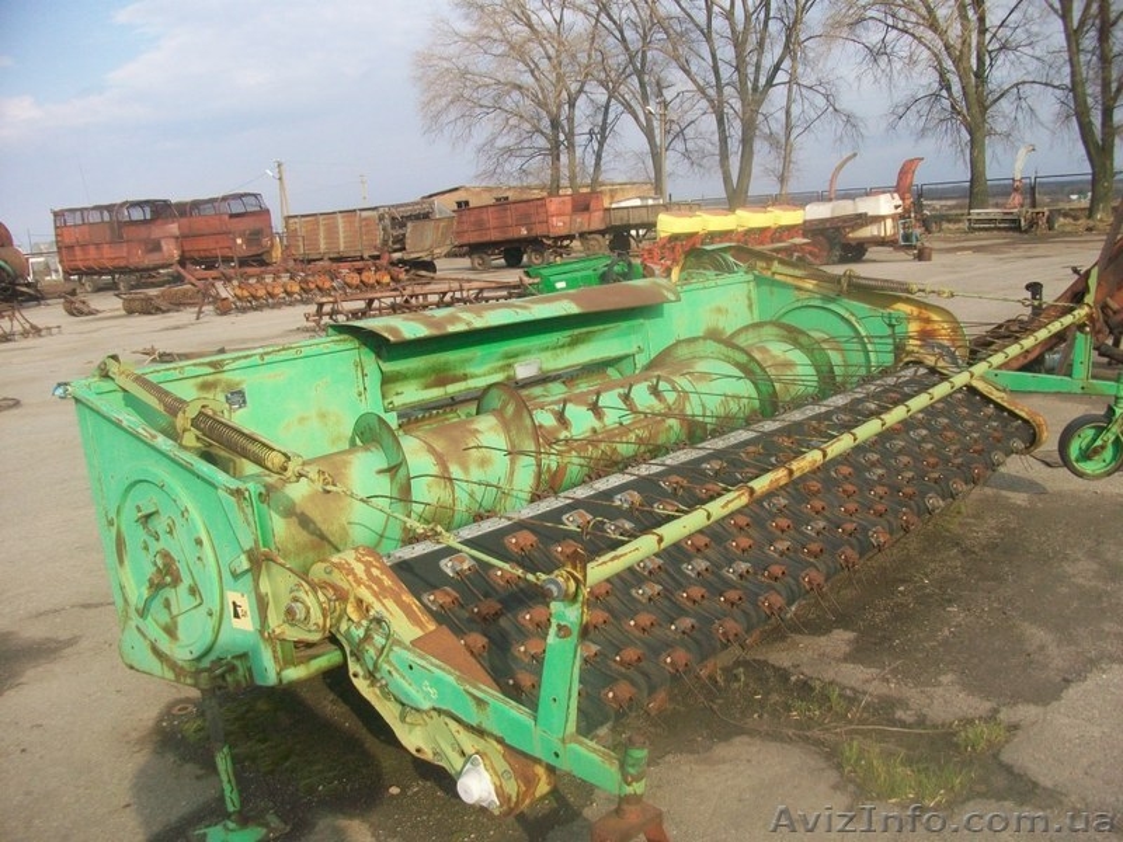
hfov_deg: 56.8
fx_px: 1038
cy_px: 421
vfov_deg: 44.2
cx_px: 562
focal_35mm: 32
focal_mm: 5.7
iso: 64
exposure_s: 1/500
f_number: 2.8
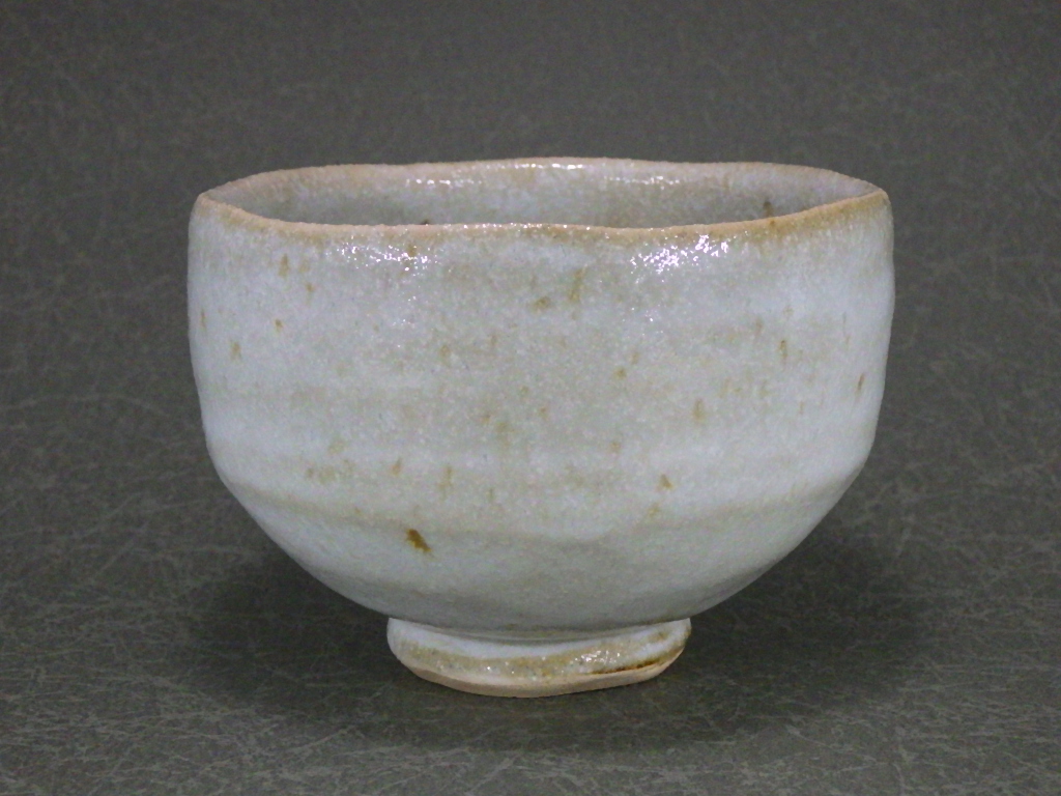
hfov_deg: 25.3
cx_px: 530
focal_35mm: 77
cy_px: 398
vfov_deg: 19.1
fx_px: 2360
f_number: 4.8
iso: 400
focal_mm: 13.7
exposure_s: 1/45
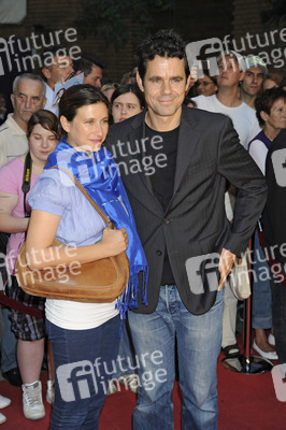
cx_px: 143
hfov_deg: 19.4
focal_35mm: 70
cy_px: 215
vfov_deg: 28.9
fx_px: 836
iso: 500
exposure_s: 1/200
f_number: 6.3
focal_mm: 70
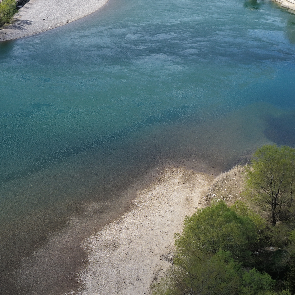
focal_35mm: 69
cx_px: -115
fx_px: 665
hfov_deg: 21.8
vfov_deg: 24.5
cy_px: 51
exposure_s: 1/1600
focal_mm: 14.45
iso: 200
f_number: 2.8
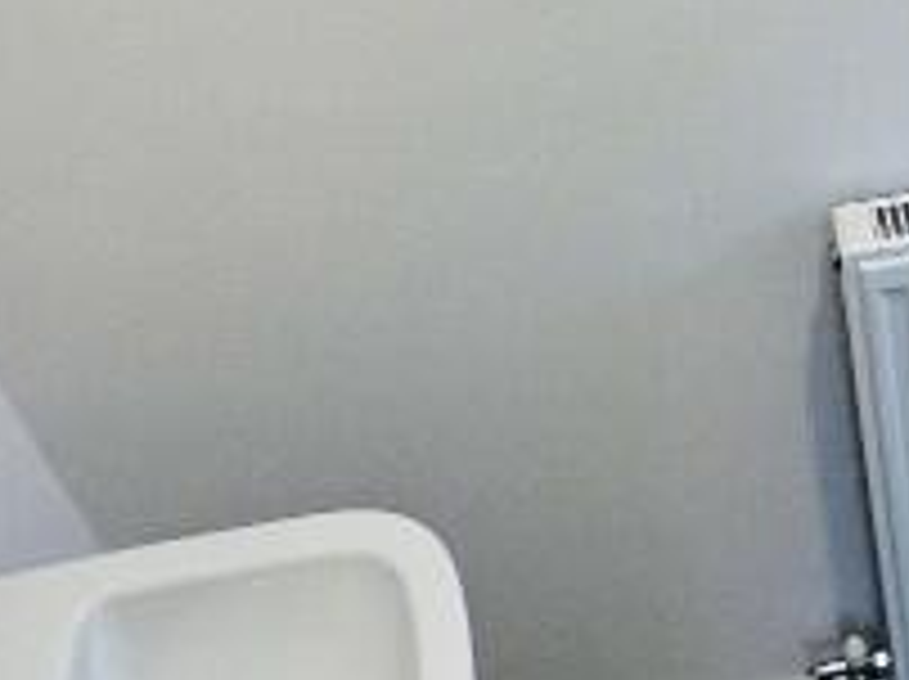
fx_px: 1731
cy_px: 117
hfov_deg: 26.6
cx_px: 1044
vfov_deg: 21.9
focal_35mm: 66
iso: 80
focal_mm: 1.57
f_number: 1.8
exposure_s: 1/100
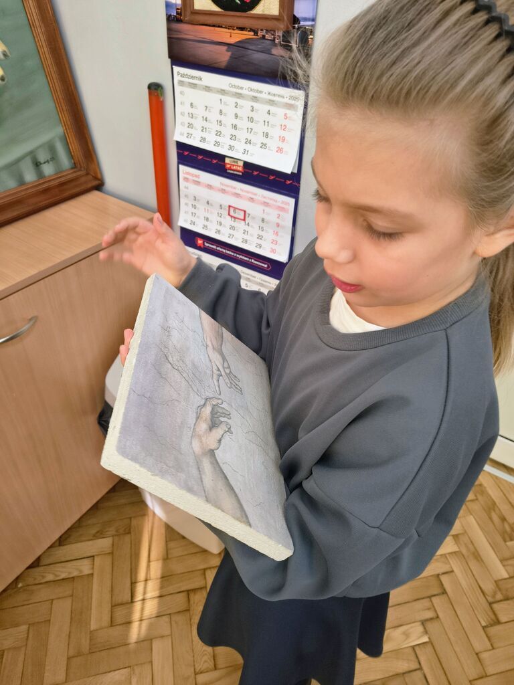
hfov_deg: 58.9
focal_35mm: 23
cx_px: 257
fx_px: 455
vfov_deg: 73.9
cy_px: 342
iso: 477
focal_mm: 5.56
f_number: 1.8
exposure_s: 1/100
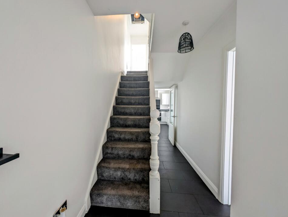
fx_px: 108
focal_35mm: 13
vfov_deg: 90.1
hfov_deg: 106.0
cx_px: 136
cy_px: 108
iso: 71
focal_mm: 2.23
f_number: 1.95
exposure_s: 1/15
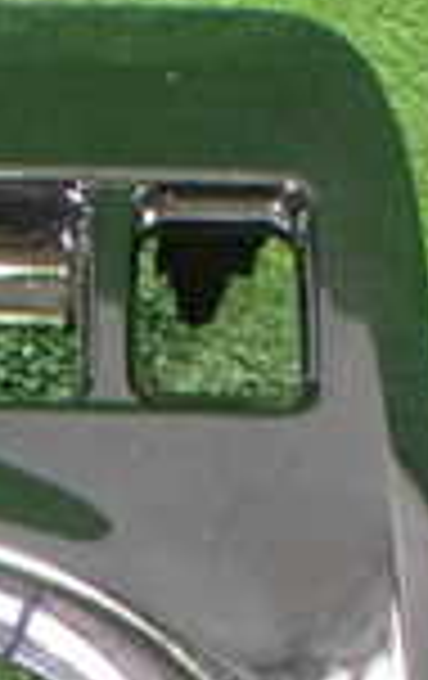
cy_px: 941
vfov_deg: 15.5
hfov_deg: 10.2
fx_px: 2340
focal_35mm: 126
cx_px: -176
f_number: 2.3
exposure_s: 1/30
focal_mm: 5.4
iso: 1000
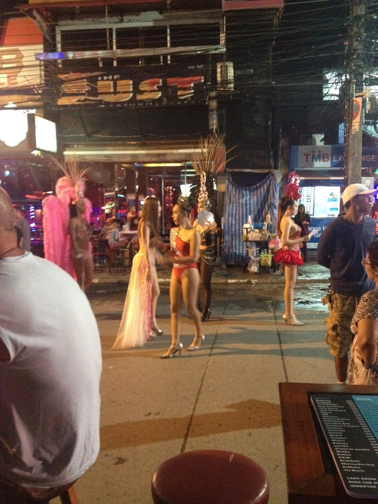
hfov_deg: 40.7
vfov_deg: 52.6
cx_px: 189
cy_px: 252
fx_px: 510
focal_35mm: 35
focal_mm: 4.28
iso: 800
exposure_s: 1/15
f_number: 2.4
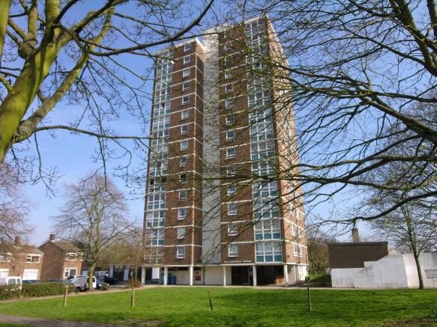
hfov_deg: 71.6
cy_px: 164
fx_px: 303
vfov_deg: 56.8
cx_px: 218
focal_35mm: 24
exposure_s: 1/210
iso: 50
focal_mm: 6.1
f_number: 5.1
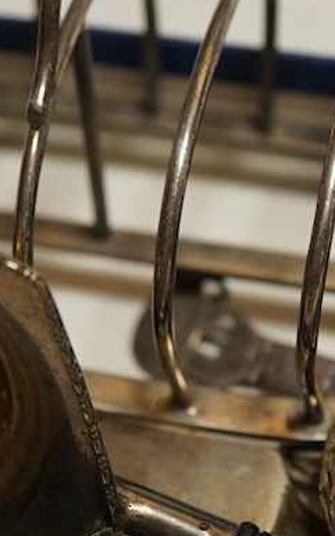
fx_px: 1564
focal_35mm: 107
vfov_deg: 19.5
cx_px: 131
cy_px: 278
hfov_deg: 12.2
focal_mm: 30
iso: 1250
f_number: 3.5
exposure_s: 1/125
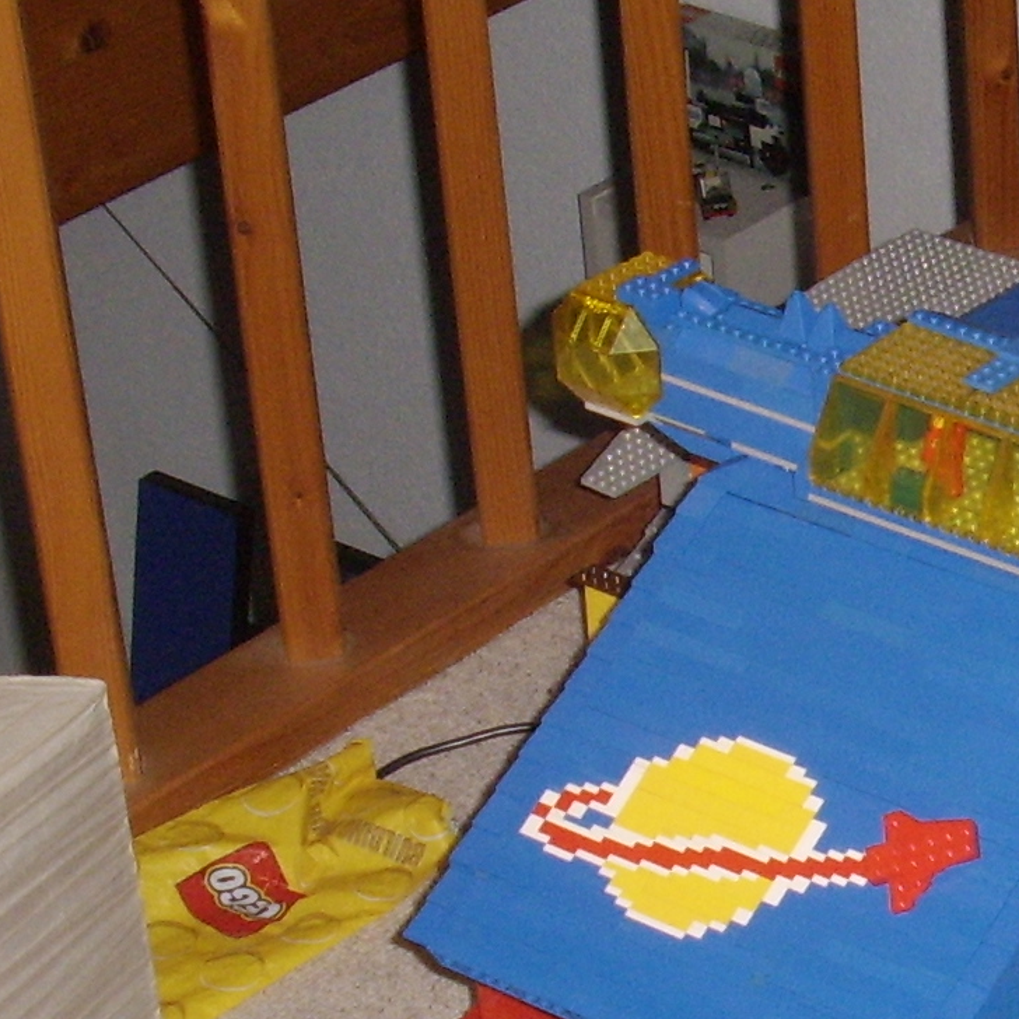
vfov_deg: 17.0
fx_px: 3397
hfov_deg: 16.3
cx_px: 1260
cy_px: 722
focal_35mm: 102
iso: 200
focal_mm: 7.2
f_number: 3.2
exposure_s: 1/60
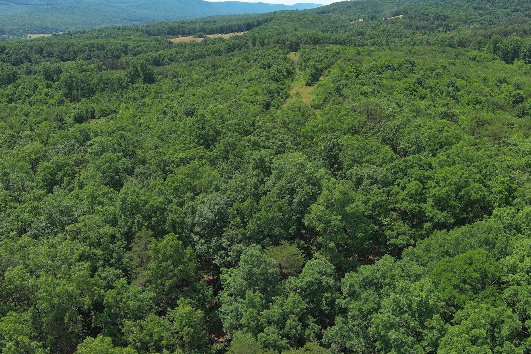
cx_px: 261
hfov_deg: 43.6
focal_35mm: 45
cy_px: 152
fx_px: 664
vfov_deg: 29.8
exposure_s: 1/835
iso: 100
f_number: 2.8
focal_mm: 10.57
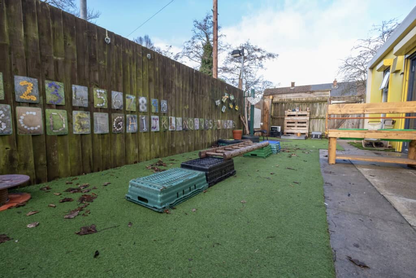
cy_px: 139
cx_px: 208
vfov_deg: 77.3
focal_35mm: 15
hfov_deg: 100.4
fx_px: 173
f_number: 5
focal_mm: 10
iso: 200
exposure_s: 1/100
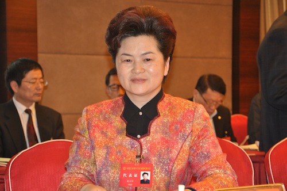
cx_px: 144
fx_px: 740
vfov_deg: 14.7
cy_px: 96
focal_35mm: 93
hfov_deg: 21.9
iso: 800
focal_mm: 62
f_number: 5.3
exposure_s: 1/30
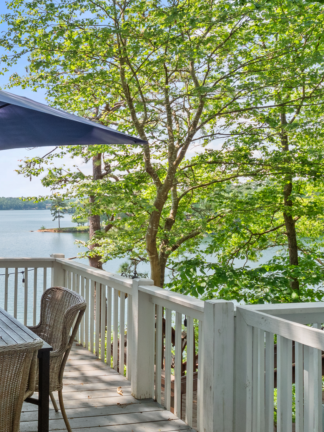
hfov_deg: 37.8
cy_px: 241
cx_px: -33
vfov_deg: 58.2
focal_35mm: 31
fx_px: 387
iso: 400
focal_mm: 8
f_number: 5.6
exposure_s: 1/320
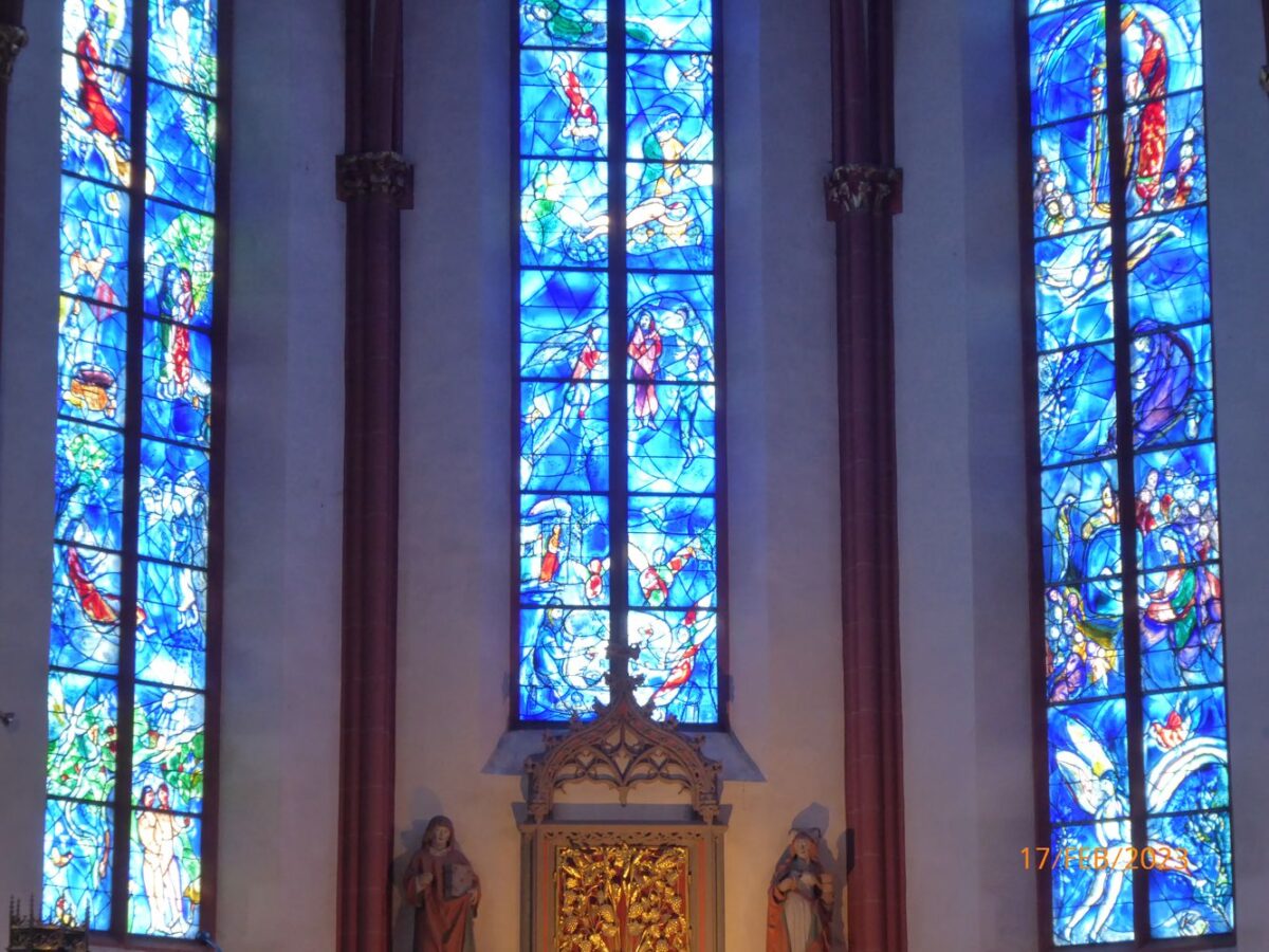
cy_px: 476
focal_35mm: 117
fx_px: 4289
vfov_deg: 12.7
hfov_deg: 16.8
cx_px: 634
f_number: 5.1
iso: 400
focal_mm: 19
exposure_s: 1/13
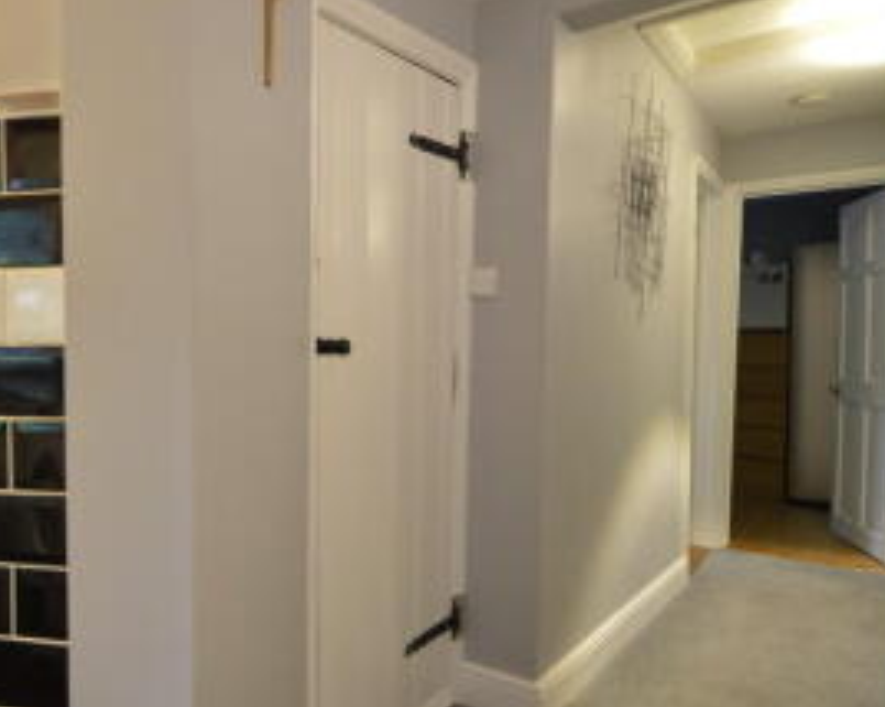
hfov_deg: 66.2
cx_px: 291
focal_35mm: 25
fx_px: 654
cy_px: 358
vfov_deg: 56.7
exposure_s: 1/6
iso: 200
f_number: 3.5
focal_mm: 10
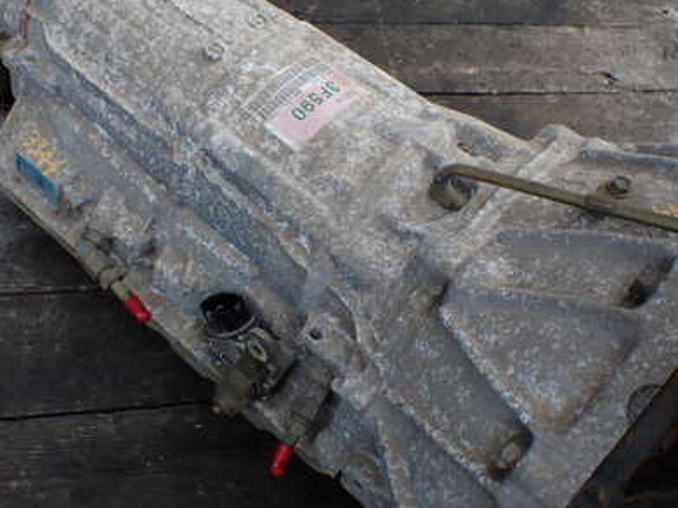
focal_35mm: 46
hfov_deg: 41.1
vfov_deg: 31.5
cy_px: 218
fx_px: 901
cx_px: 284
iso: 100
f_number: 3.2
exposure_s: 1/400
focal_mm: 5.4
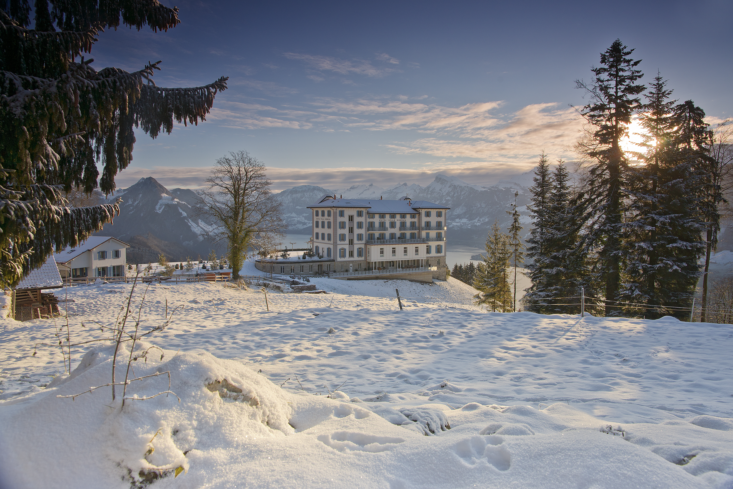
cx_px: 366
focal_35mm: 24
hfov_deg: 73.7
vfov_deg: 53.1
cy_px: 244
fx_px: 489
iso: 100
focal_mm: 24
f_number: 11
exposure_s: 1/20
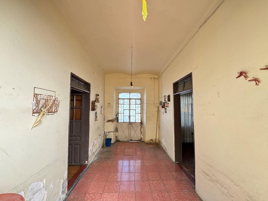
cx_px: 134
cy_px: 100
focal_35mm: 14
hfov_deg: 102.1
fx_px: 108
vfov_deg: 85.7
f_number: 2.2
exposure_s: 1/99
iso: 100
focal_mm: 2.22
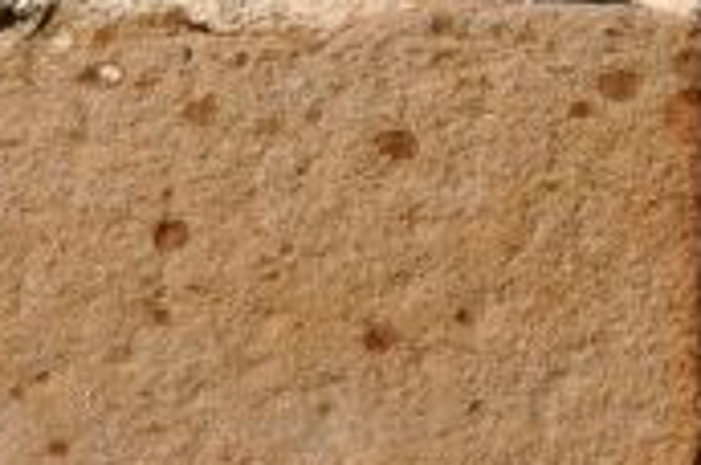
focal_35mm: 447
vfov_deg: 3.1
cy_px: -151
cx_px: 1895
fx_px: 8688
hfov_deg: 4.5
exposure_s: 1/500
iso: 500
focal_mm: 50
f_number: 11
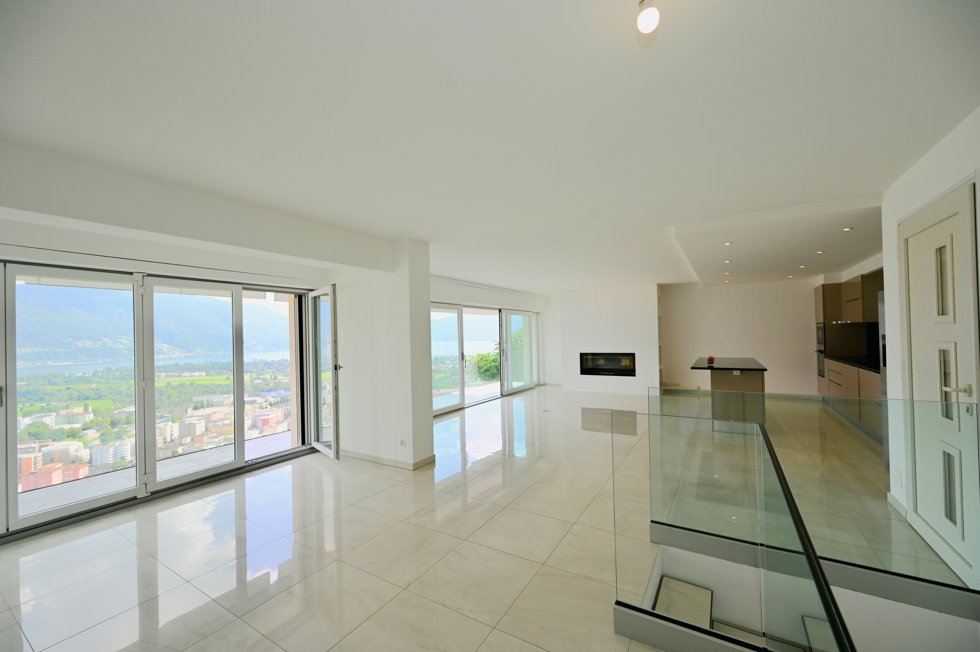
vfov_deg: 81.1
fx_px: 381
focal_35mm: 14
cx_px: 490
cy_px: 326
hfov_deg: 104.3
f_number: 5.6
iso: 100
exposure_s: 1/125
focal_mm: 14
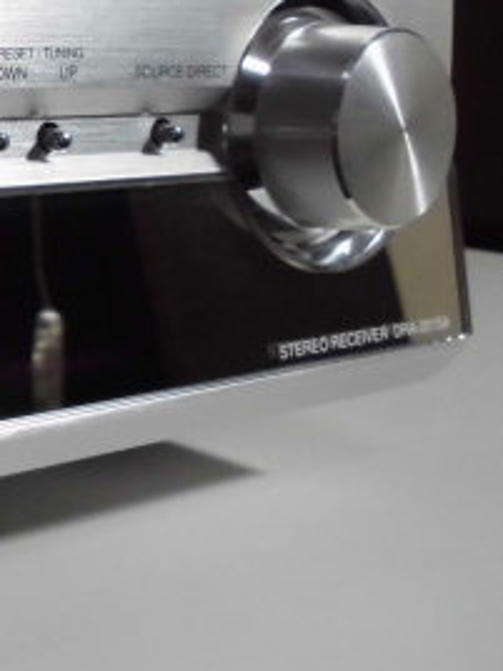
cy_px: 175
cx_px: -280
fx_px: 1201
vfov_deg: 30.7
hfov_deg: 20.0
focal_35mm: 62
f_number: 3.5
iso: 400
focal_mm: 4.6
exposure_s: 1/50
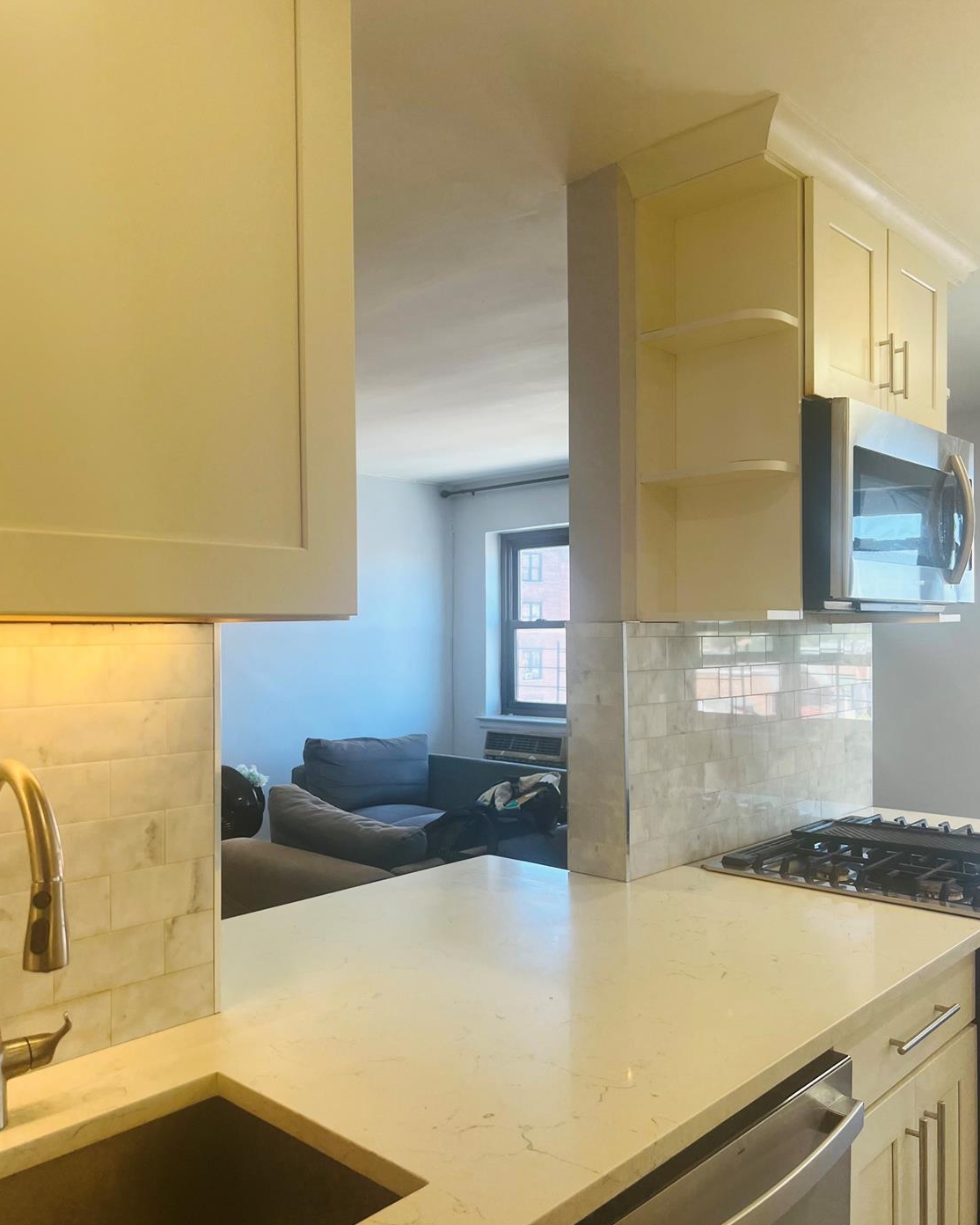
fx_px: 1015
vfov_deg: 62.2
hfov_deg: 51.5
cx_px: 481
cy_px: 633
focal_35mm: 28
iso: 50
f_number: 1.5
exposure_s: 1/120
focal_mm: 5.7
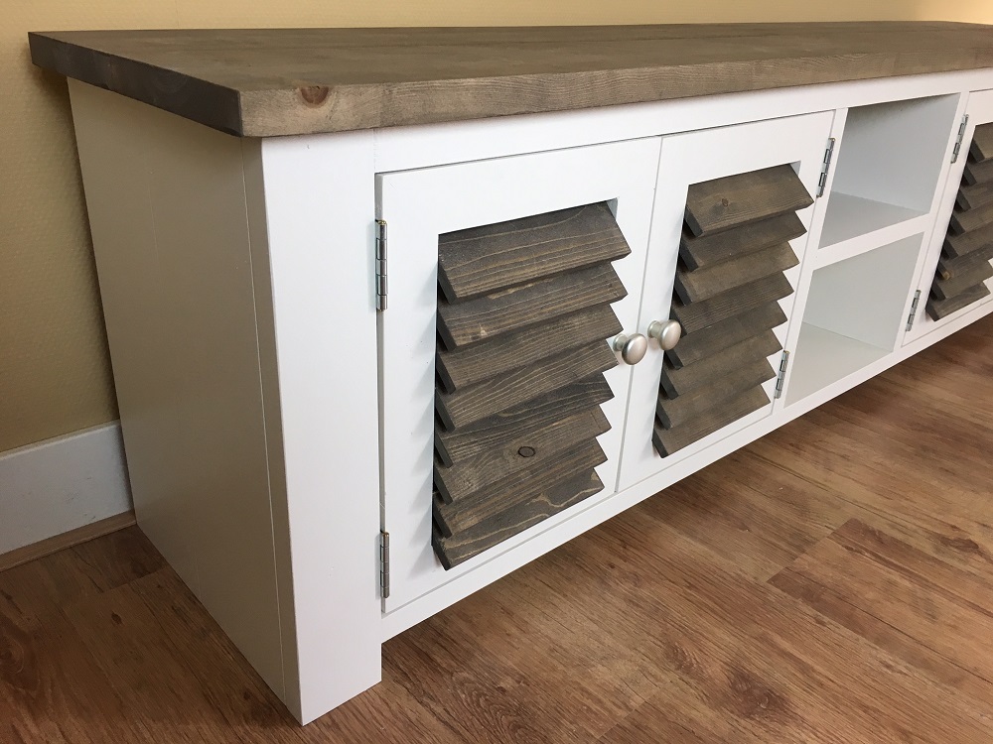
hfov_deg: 61.7
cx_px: 496
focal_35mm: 29
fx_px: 832
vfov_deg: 48.2
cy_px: 372
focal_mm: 4.15
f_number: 2.2
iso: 25
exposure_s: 1/30
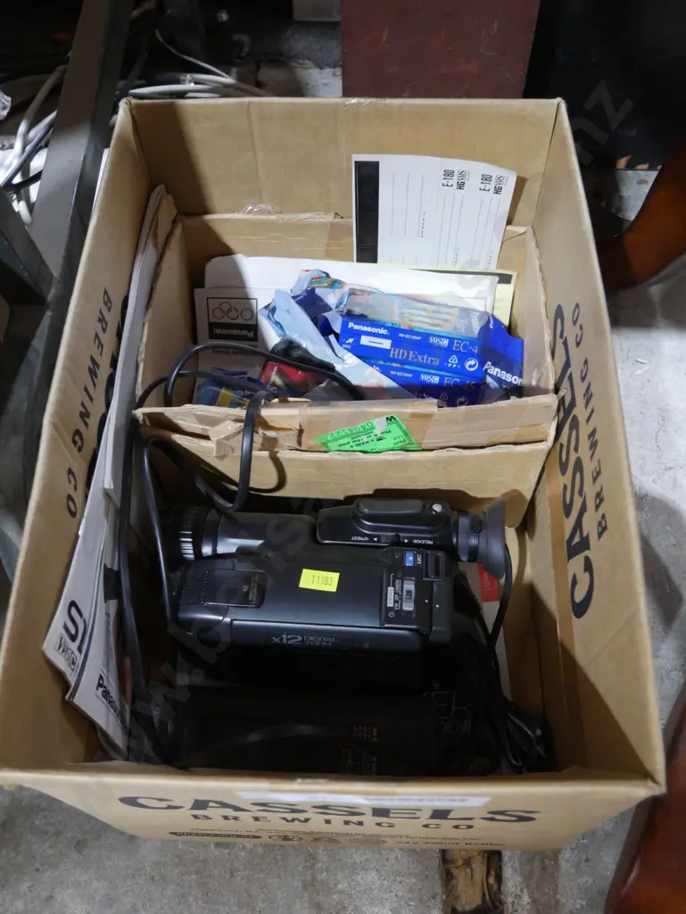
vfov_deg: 56.8
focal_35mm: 32
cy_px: 457
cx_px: 343
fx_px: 845
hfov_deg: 44.2
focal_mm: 16
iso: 2000
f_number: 3.6
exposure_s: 1/60
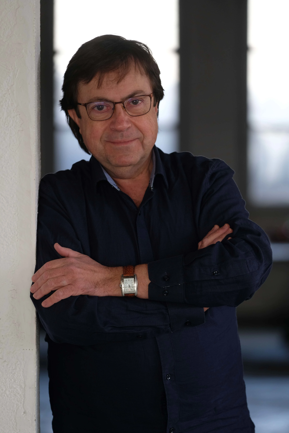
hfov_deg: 6.5
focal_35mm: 210
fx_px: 2529
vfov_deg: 9.8
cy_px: 216
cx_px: 144
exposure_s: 1/125
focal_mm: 140
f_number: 2.8
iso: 250
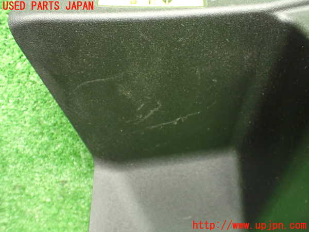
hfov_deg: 60.0
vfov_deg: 46.8
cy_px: 116
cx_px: 154
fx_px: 268
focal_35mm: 30
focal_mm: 5.4
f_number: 2.3
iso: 1000
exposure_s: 1/30
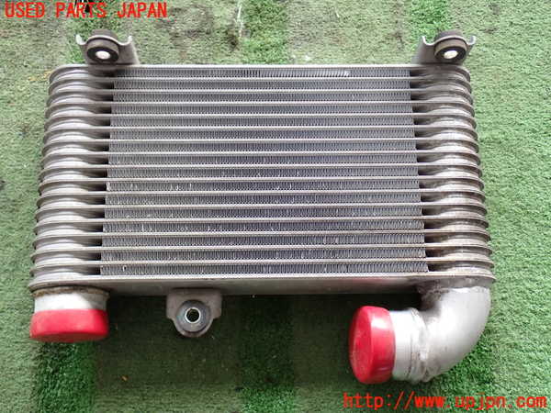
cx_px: 276
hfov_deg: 45.8
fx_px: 653
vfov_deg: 35.1
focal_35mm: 41
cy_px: 206
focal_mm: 7.31
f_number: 2.8
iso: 200
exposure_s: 1/60
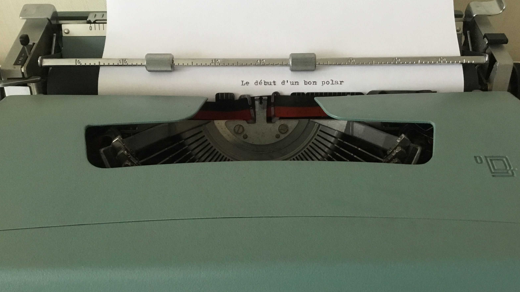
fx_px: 483
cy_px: 151
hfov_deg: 56.6
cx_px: 265
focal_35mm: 35
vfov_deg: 33.7
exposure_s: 1/33
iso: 160
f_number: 2.4
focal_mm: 3.3
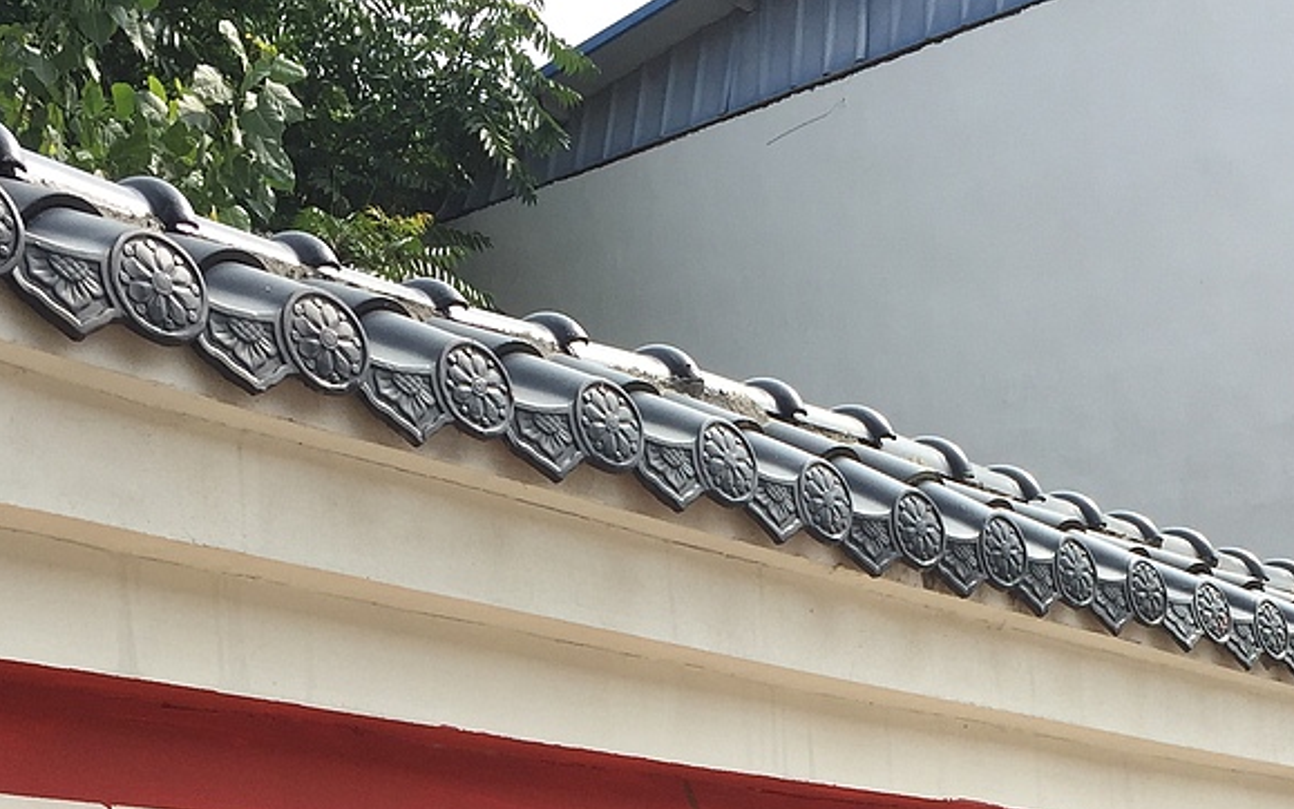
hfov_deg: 30.2
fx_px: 2398
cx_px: 711
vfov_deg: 18.0
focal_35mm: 68
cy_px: 1035
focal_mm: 4.15
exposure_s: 1/1522
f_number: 2.2
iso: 32
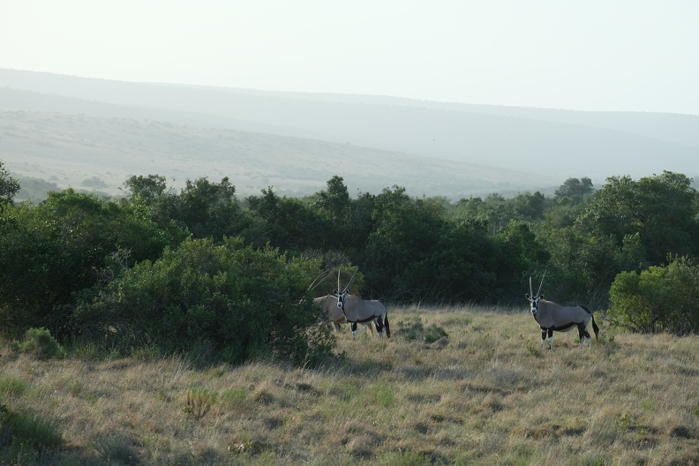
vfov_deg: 8.3
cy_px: 233
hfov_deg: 12.5
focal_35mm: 165
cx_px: 350
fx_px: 3203
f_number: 5.6
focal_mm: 110.3
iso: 320
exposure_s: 1/340
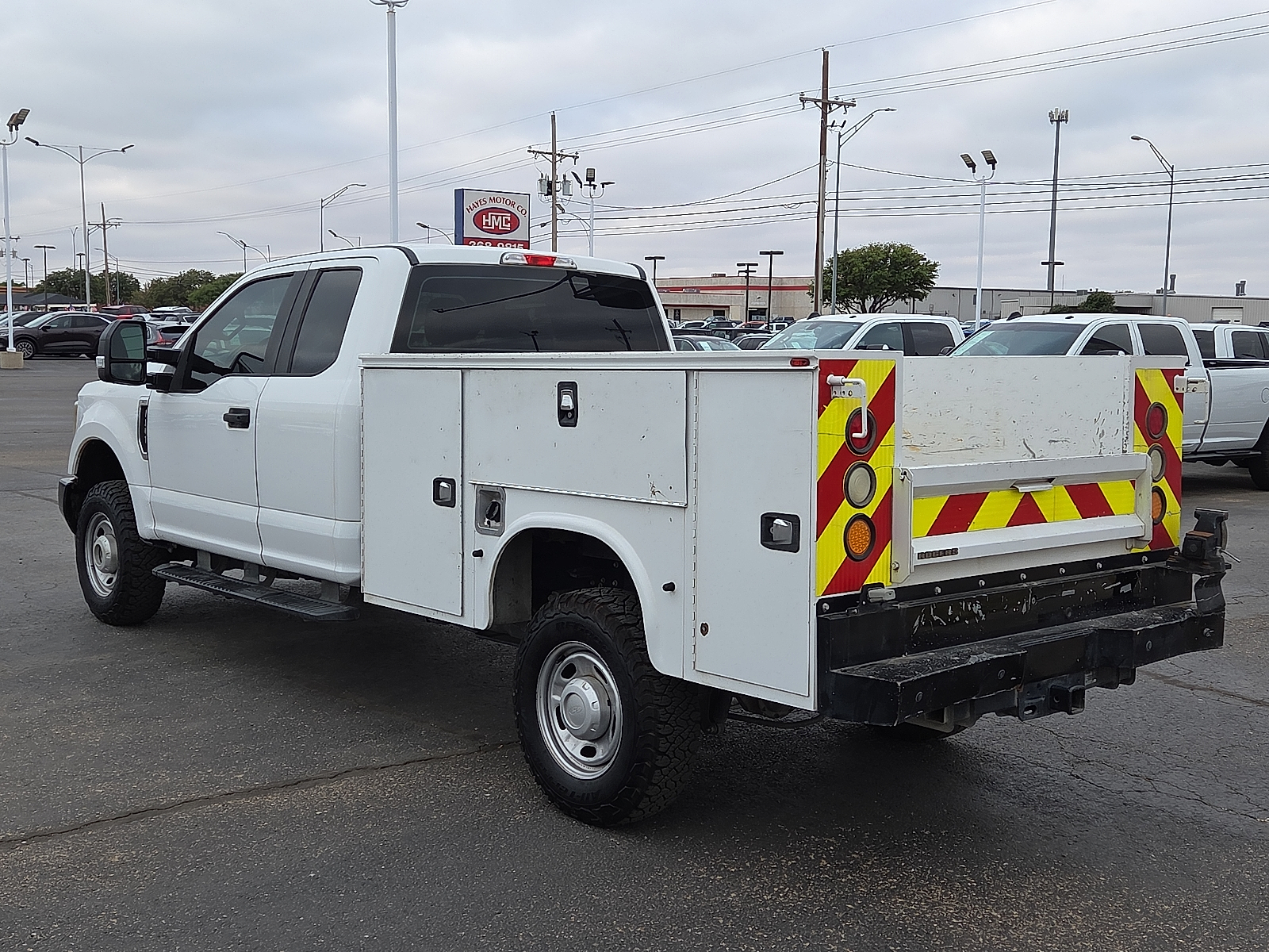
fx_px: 1430
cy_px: 476
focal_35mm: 39
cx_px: 634
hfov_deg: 47.9
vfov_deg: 36.8
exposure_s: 1/909
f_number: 1.8
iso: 76
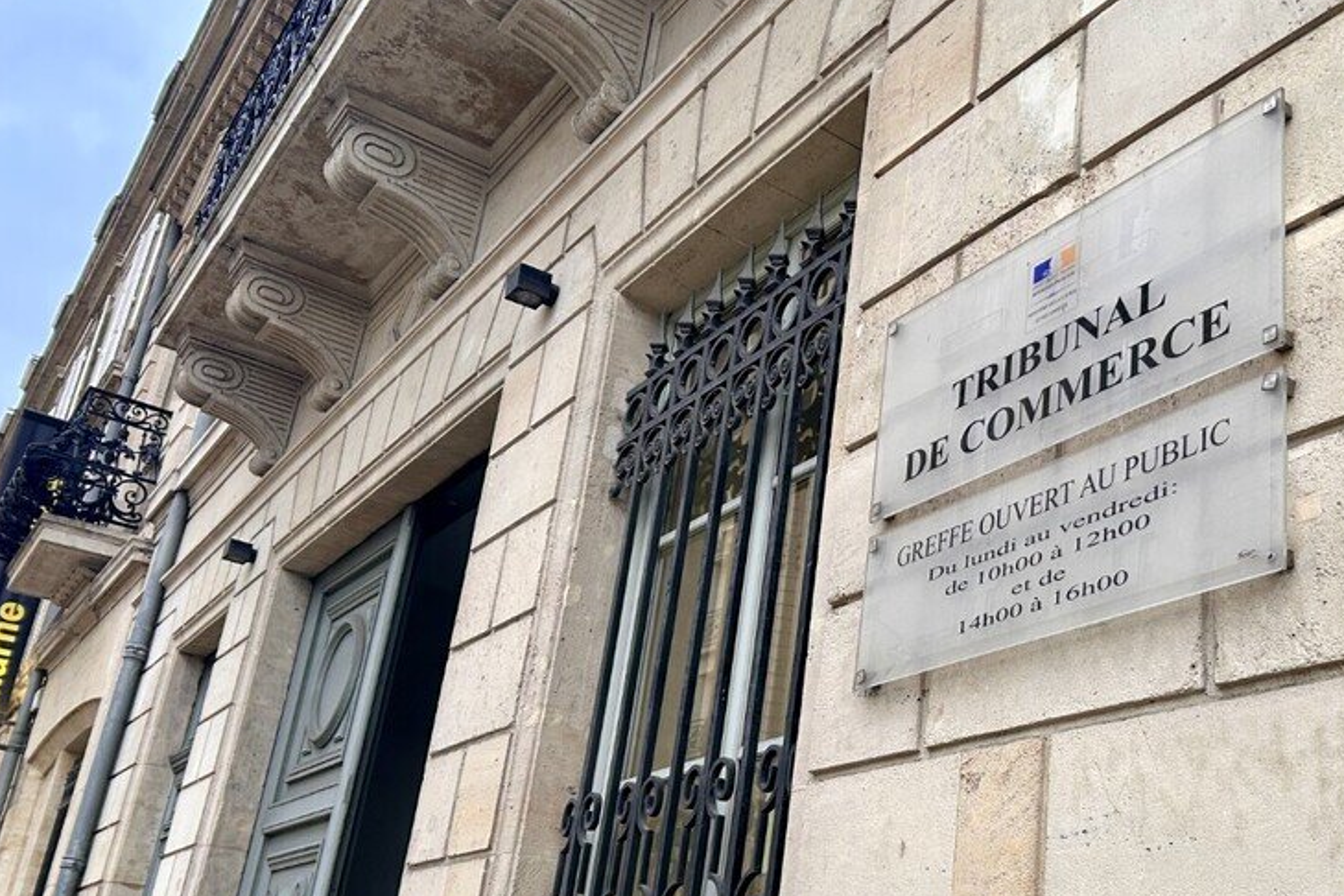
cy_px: 585
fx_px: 1456
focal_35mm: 39
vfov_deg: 33.9
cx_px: 922
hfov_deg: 48.5
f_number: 1.5
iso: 125
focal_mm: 5.7
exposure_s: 1/121
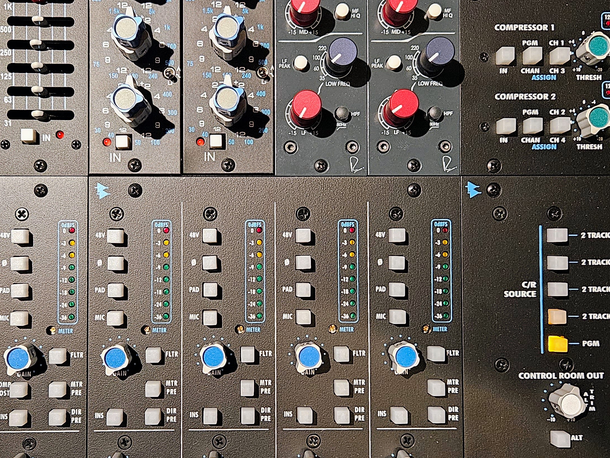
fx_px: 740
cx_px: 255
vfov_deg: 34.3
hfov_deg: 44.6
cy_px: 241
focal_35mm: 42
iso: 640
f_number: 1.8
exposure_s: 1/120
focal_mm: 5.4
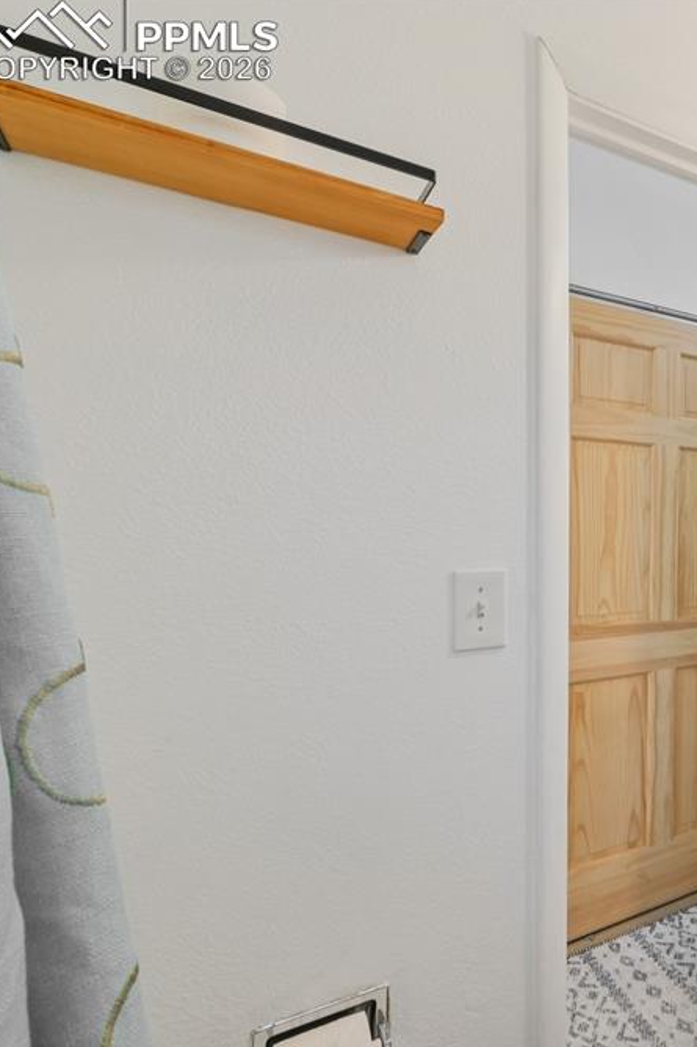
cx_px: 766
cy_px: 528
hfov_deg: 43.0
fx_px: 668
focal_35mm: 23
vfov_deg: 76.1
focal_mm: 10
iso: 800
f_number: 8
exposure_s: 1/20
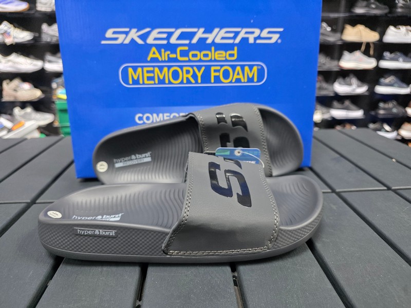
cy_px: 154
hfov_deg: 73.9
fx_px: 273
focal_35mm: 23
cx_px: 206
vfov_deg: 58.9
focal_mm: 6.3
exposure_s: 1/100
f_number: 1.7
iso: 320
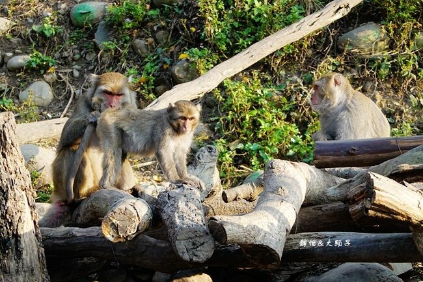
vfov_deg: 6.9
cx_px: 212
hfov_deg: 10.3
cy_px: 141
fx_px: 2349
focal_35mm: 200
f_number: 4.5
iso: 320
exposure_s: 1/200
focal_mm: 72
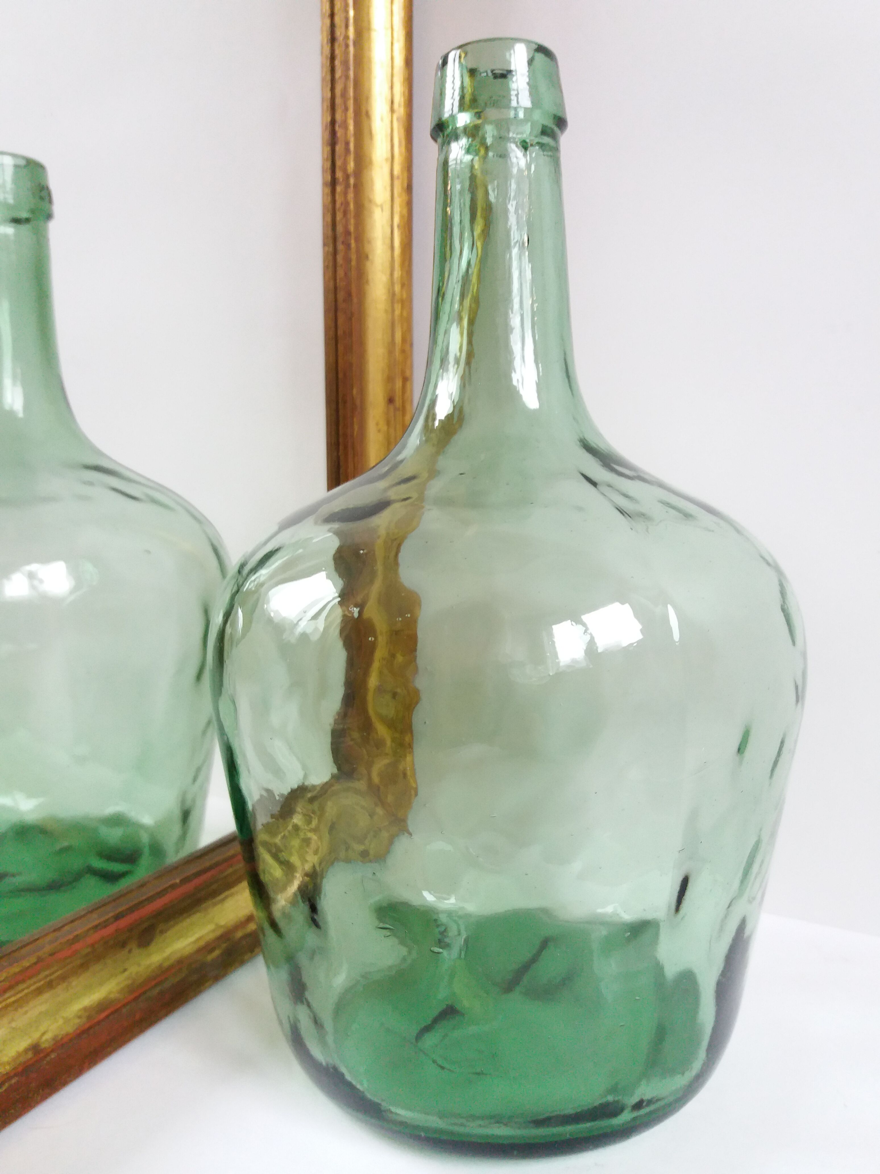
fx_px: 949
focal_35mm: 28
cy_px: 587
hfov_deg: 49.7
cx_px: 440
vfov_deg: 63.4
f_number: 1.9
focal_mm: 3.7
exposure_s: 1/17
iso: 200
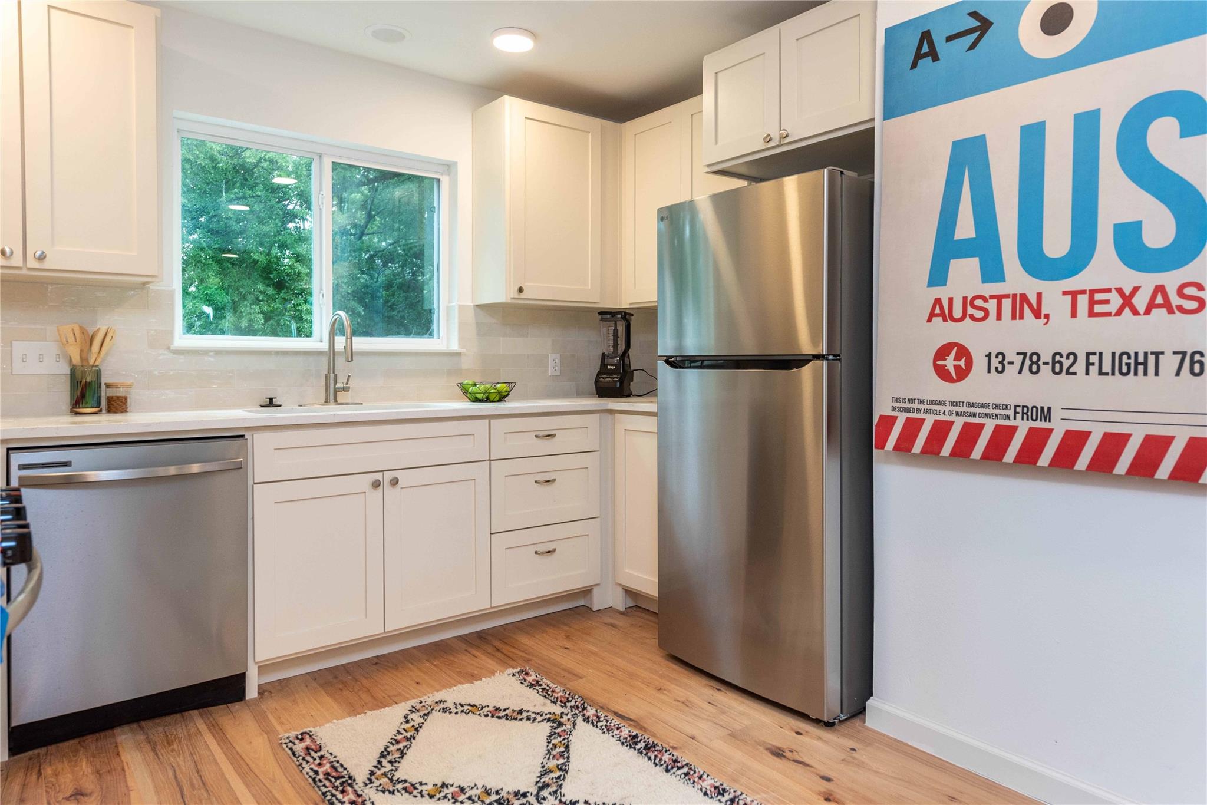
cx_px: 604
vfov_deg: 55.1
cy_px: 402
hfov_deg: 76.1
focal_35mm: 23
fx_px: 771
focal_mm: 23
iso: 800
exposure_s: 1/100
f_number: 5
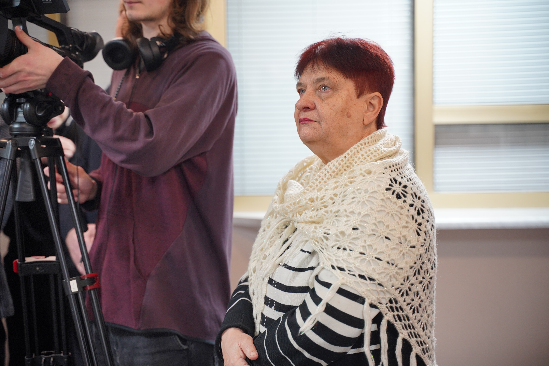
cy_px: 183
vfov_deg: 18.2
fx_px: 1144
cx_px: 274
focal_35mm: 75
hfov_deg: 27.0
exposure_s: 1/80
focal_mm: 75
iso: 640
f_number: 2.8
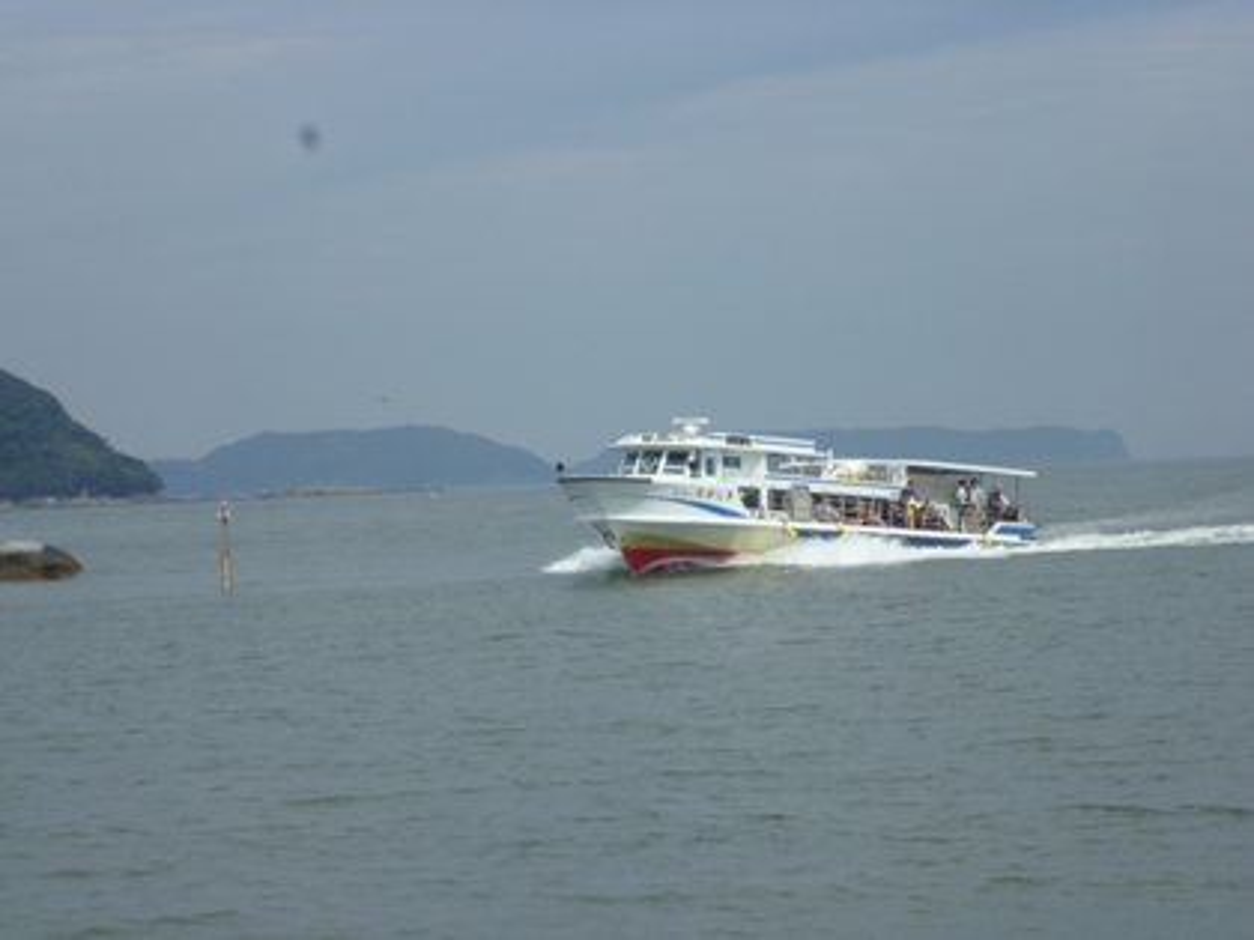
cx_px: 627
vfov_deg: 13.2
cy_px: 470
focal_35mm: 112
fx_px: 4057
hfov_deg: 17.6
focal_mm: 20
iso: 100
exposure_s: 1/400
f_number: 6.5
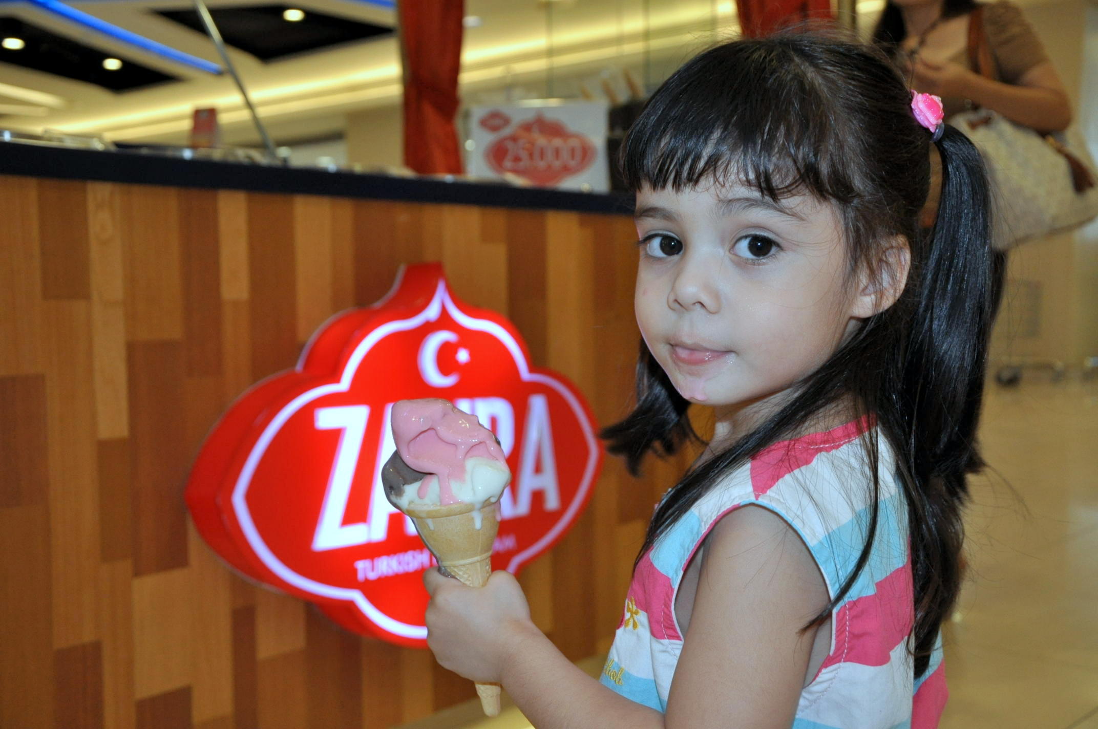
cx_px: 549
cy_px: 364
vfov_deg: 31.8
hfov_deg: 46.4
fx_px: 1279
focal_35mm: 42
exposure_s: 1/100
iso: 800
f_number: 4
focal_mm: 28
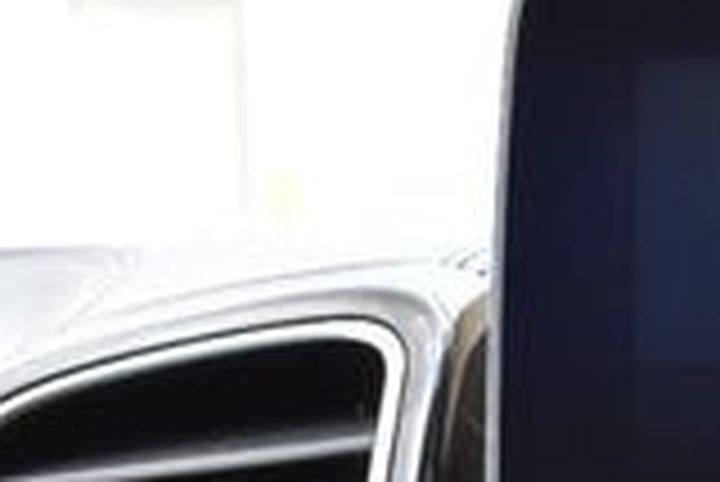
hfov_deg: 13.5
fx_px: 2762
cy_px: 628
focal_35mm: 138
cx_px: 1256
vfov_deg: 9.8
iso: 400
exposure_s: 1/80
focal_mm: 23
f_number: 8
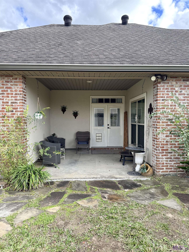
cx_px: 94
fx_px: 175
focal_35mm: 24
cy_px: 126
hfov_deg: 56.8
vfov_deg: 71.6
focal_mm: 6.76
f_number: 1.78
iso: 80
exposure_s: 1/539
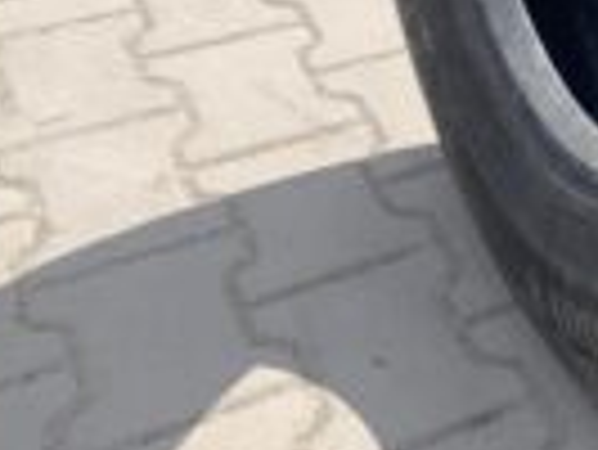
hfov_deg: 20.7
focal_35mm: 84
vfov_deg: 16.5
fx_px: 1452
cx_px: 827
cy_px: -160
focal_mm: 4.25
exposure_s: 1/887
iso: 25
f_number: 1.8
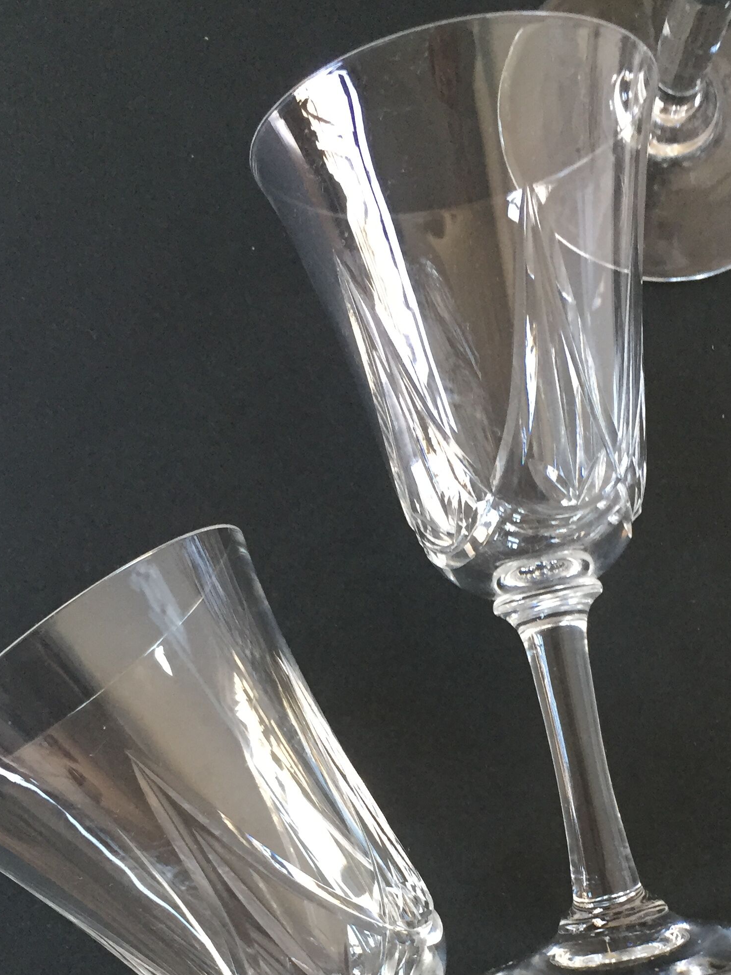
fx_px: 1352
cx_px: 468
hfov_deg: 30.1
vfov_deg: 38.3
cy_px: 767
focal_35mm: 48
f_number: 2.2
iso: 160
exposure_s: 1/33
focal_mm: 4.15
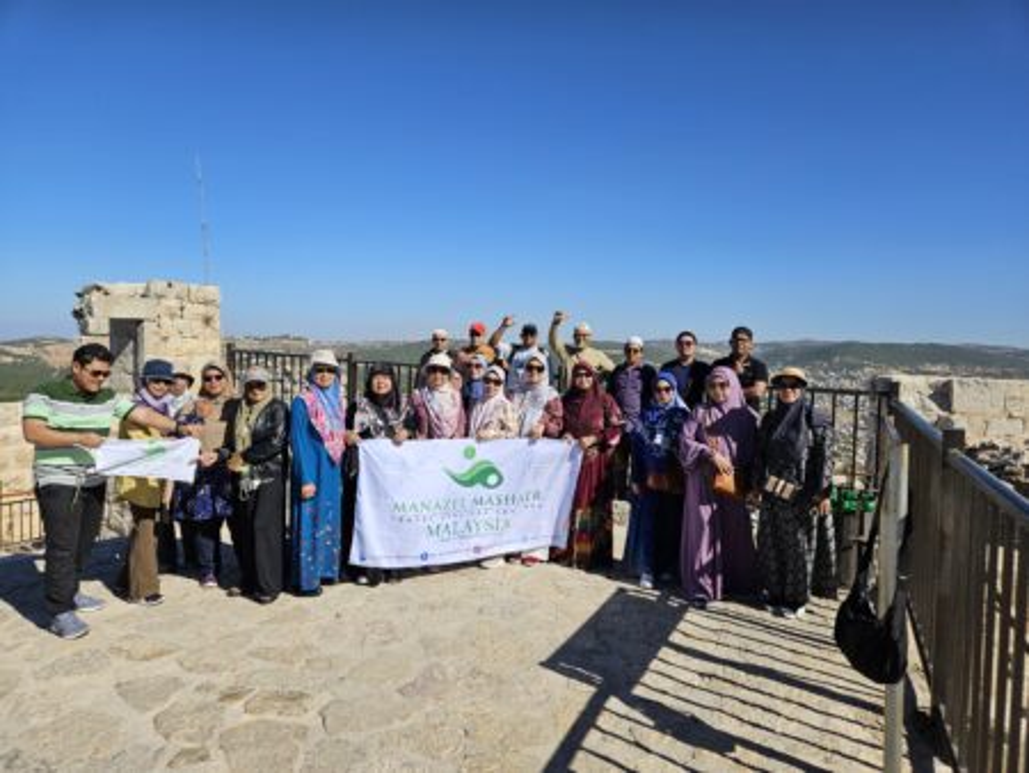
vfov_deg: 58.9
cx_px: 514
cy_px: 386
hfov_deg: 73.9
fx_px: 684
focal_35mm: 23
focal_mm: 5.4
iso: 25
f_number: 1.8
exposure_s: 1/2760
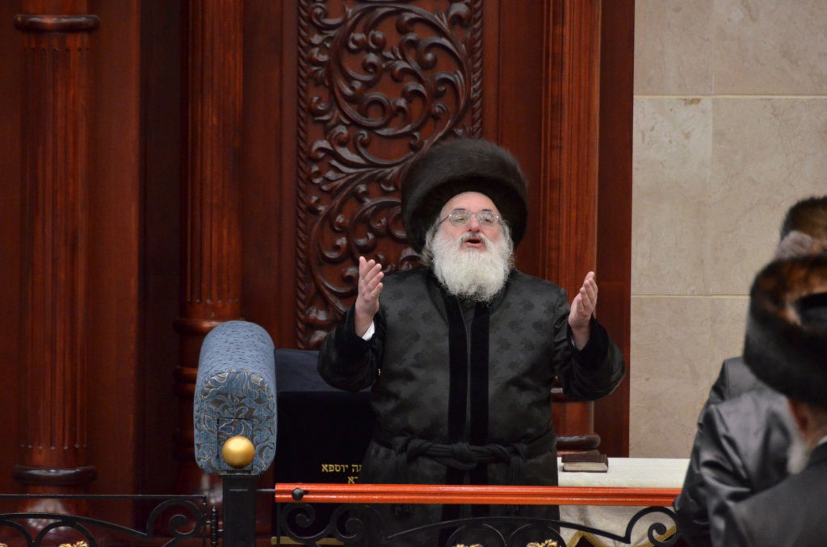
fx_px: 6877
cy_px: 274
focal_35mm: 300
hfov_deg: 6.9
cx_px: 414
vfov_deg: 4.6
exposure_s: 1/160
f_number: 5.6
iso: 1600
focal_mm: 200
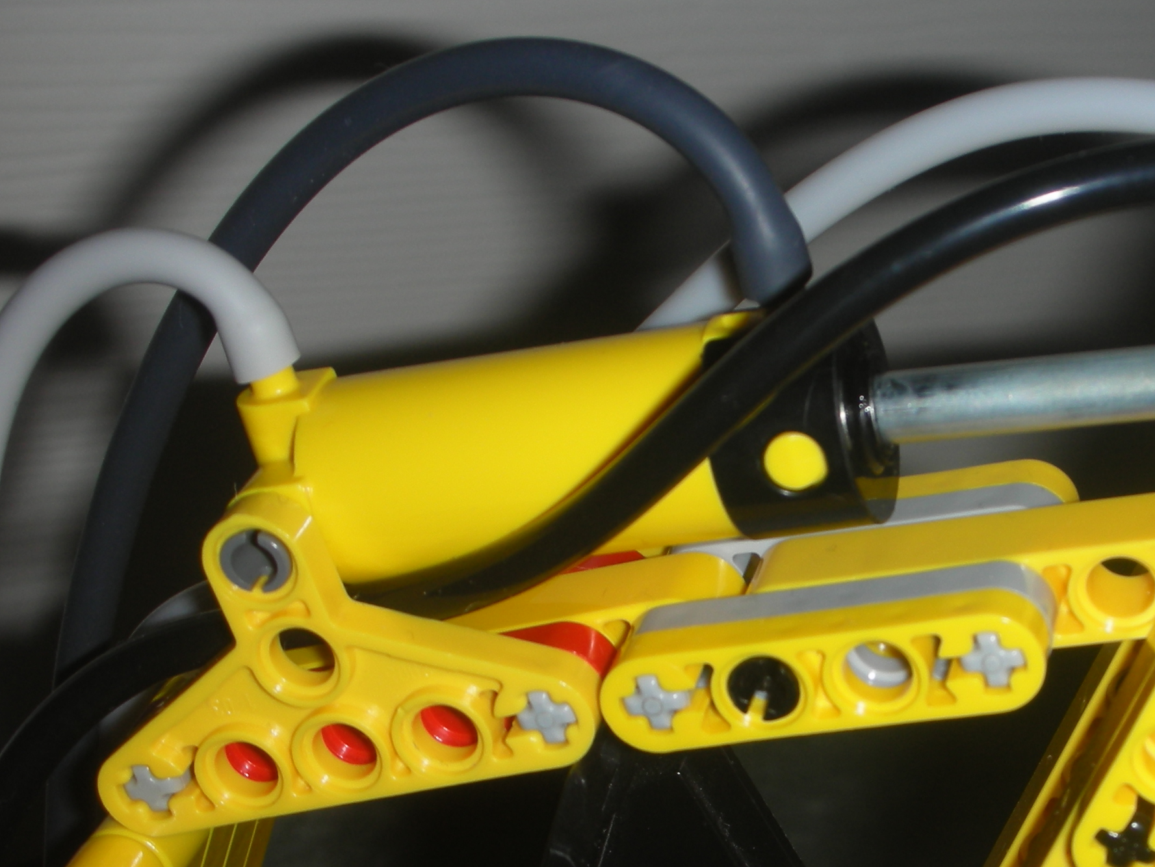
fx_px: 2803
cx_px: 888
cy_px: 570
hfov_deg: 23.0
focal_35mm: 84
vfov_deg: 17.5
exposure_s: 1/60.1
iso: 50
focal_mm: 8.8
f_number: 10.5
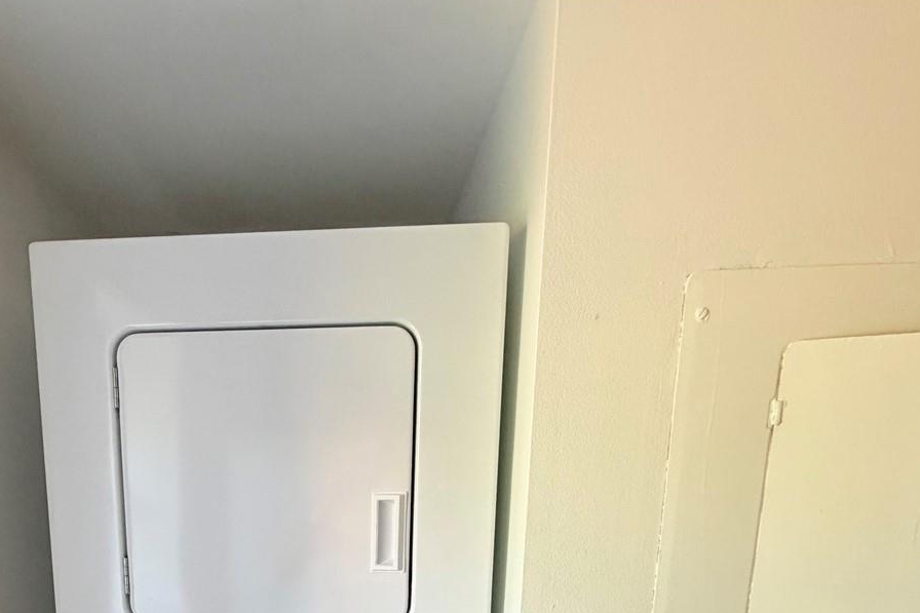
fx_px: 664
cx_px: 293
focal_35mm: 26
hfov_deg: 67.1
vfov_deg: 42.9
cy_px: 608
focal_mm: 2.22
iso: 320
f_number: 2.2
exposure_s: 1/115
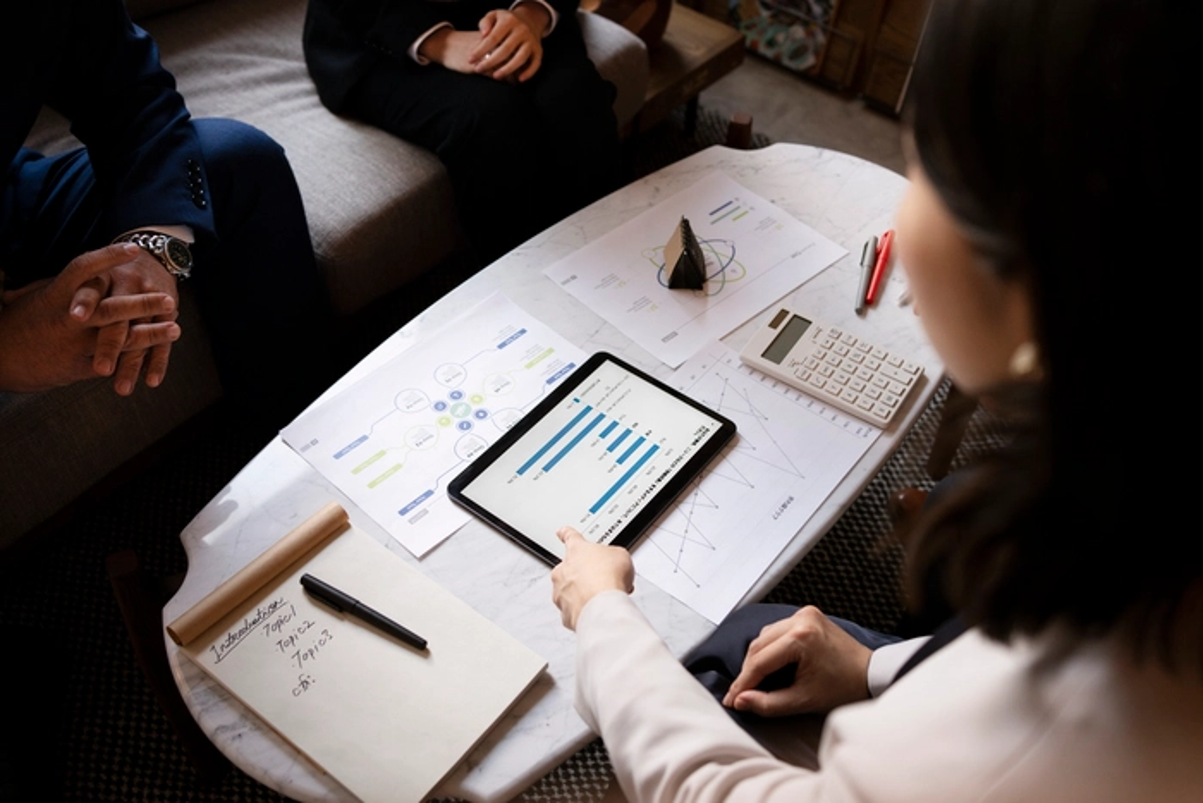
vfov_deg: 37.9
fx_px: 1170
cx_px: 602
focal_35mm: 35
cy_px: 402
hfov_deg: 54.4
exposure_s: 1/250
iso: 640
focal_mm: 35
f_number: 3.5
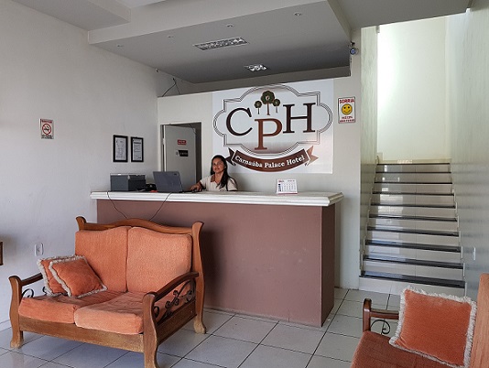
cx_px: 244
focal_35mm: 26
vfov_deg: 53.2
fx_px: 368
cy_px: 184
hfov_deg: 67.2
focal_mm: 4.2
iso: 50
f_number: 1.7
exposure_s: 1/60
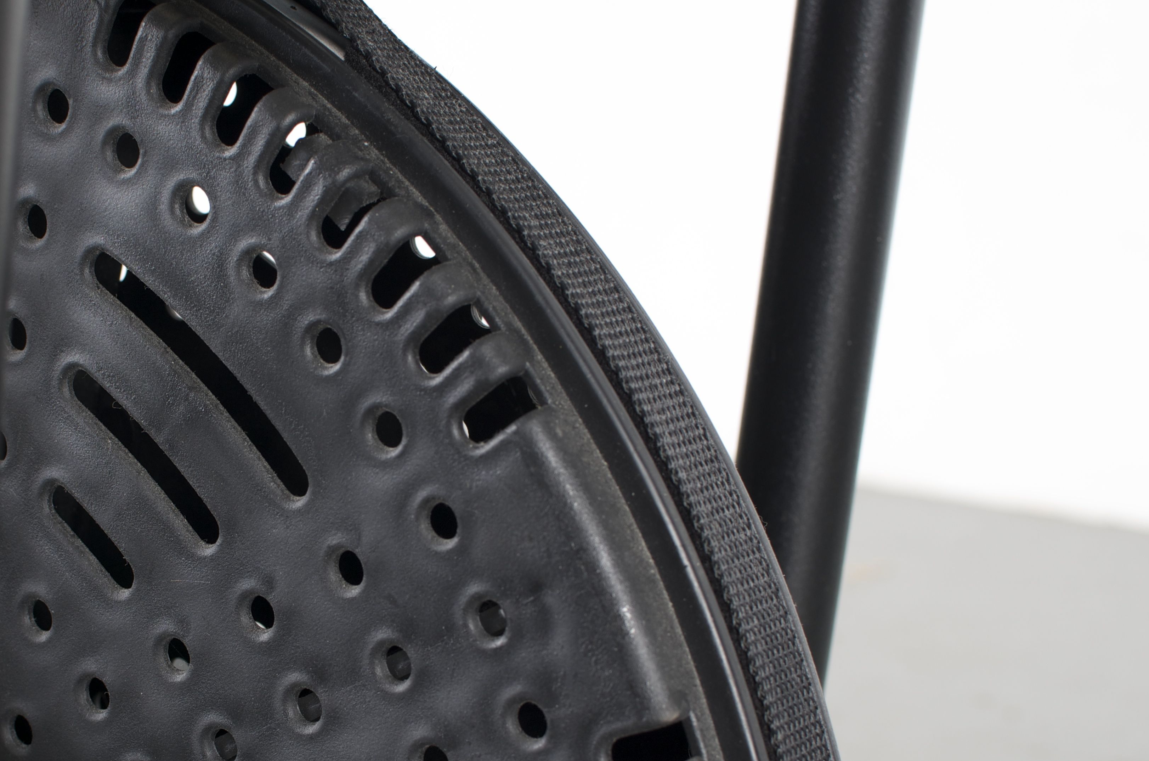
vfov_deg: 17.0
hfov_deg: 25.2
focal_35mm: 80
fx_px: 2540
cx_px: 289
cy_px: 499
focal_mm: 35
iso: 100
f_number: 5.6
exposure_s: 1/100
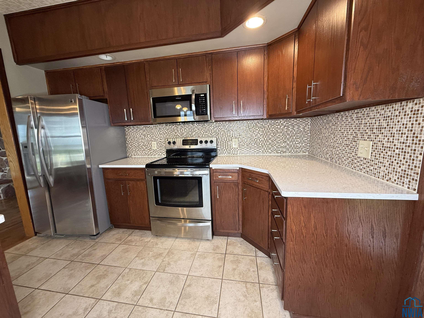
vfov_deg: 85.7
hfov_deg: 102.1
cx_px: 212
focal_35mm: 14
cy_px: 159
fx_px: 171
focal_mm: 2.22
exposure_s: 1/60
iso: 200
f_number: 2.2
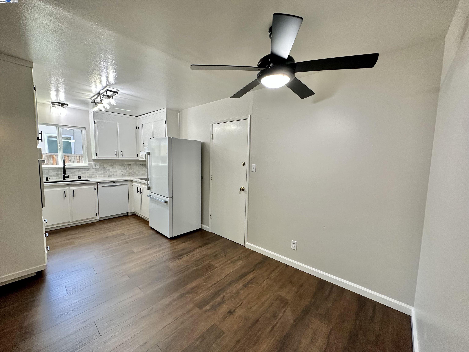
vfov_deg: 85.7
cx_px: 234
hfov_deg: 102.1
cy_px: 176
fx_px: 190
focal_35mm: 14
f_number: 2.2
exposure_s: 1/120
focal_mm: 2.22
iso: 200
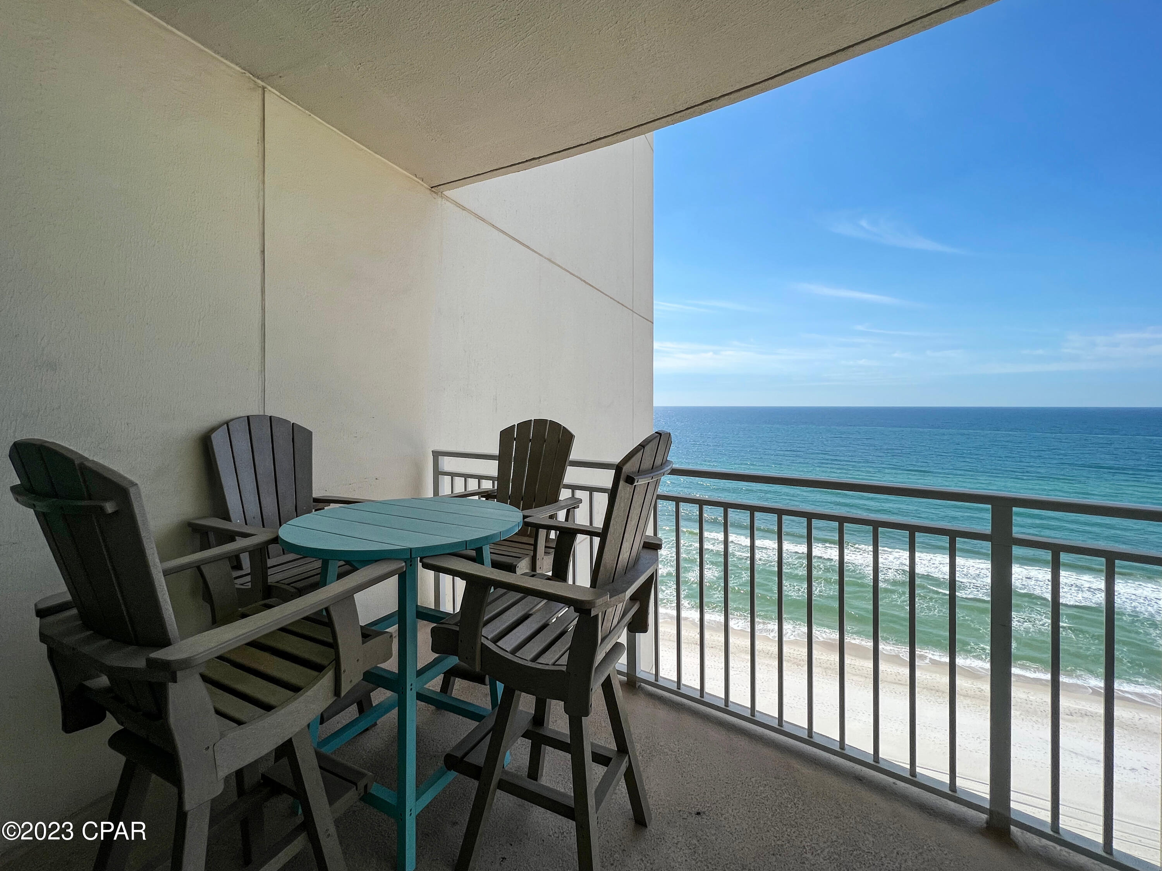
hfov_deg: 106.2
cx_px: 581
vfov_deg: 89.9
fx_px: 436
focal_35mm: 13
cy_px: 436
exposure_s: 1/2660
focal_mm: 1.57
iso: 32
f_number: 1.8
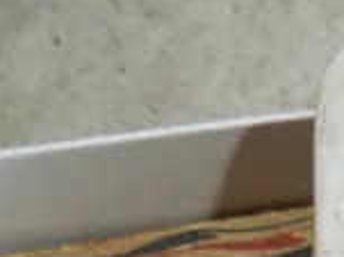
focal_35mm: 258
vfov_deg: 5.4
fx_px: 2562
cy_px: 797
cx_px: 1055
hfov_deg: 6.9
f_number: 4.1
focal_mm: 19
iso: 320
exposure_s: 1/60
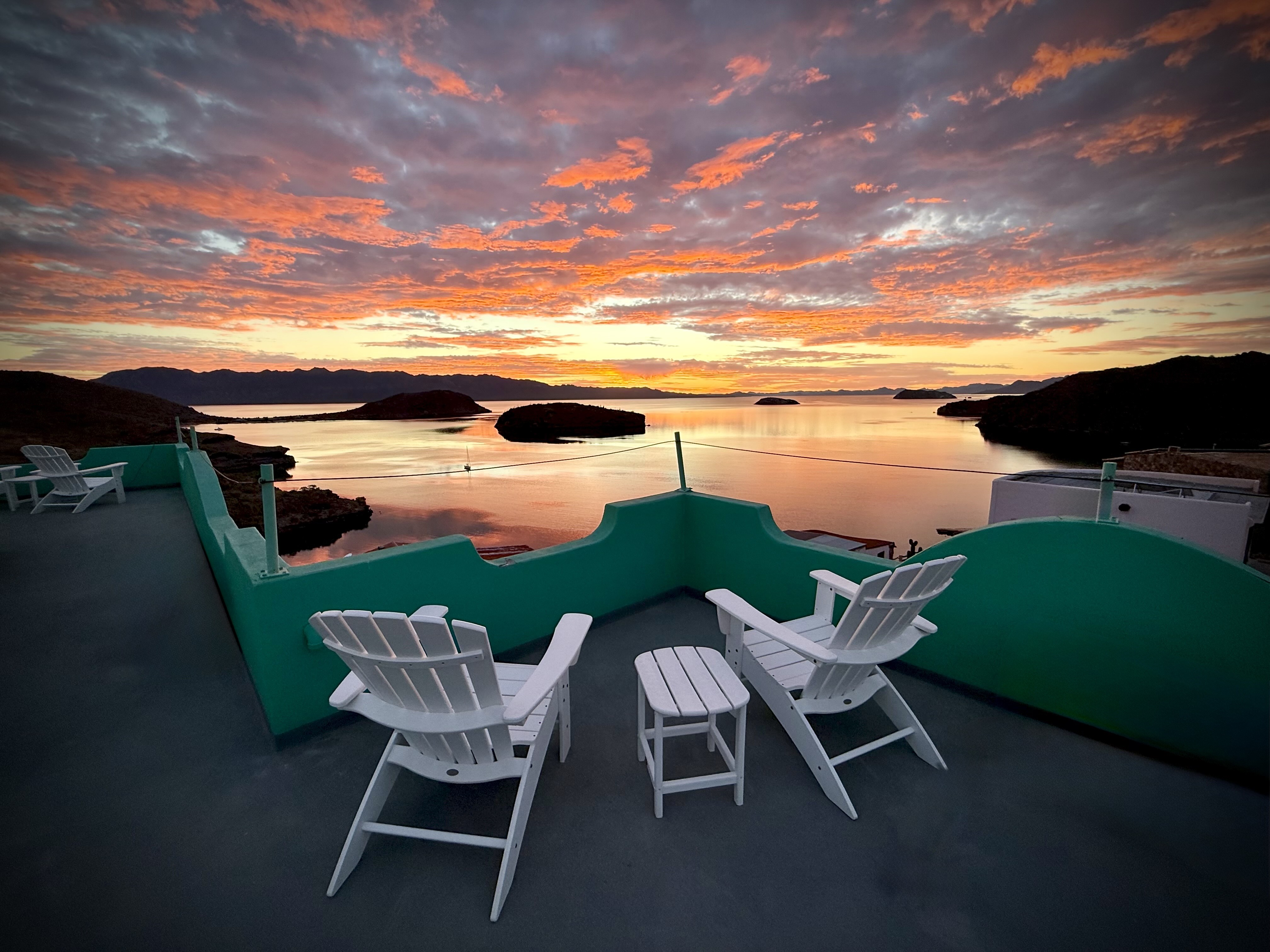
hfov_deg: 102.1
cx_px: 635
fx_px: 514
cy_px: 476
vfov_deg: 85.7
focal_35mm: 14
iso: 64
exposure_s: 1/99
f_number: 2.2
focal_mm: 2.22
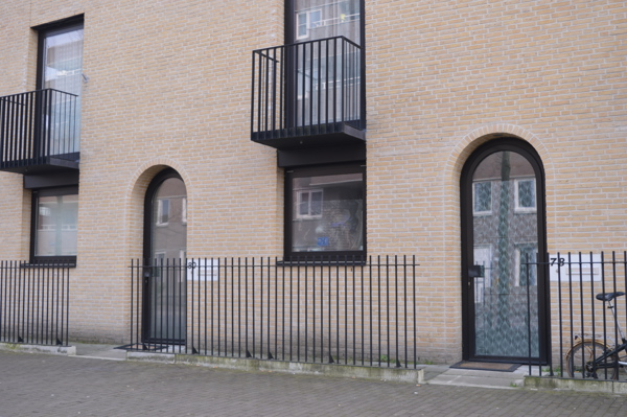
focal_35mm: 42
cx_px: 314
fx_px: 731
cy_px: 208
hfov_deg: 46.4
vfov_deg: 31.8
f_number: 5.6
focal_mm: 28
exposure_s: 1/125
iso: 110
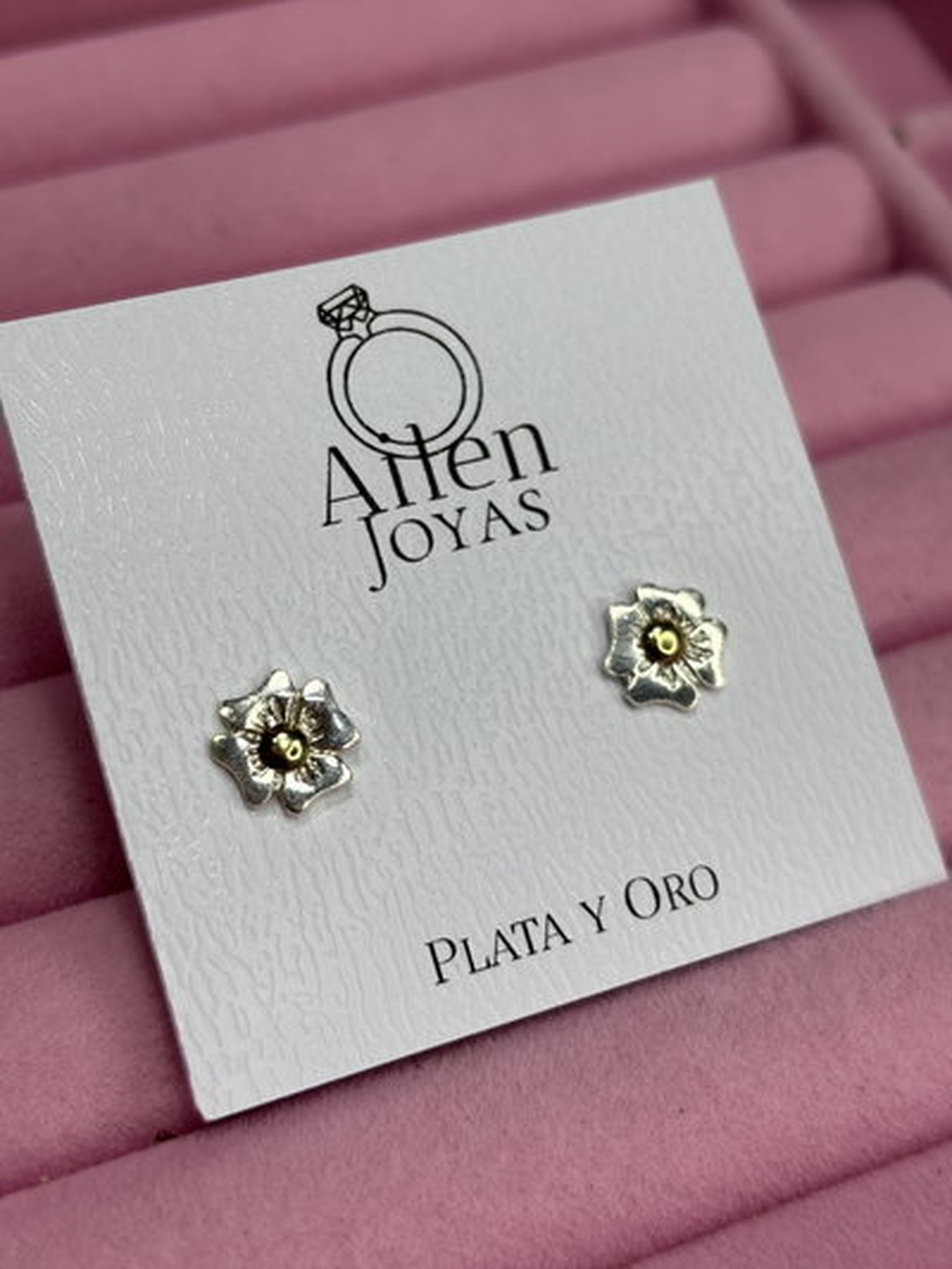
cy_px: 634
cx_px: 476
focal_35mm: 52
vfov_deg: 36.8
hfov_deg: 28.0
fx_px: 1906
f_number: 1.6
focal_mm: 5.96
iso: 25
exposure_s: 1/134
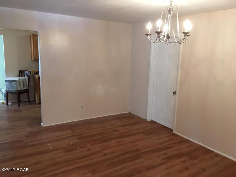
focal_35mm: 29
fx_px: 198
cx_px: 118
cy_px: 88
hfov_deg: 61.7
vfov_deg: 48.2
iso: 100
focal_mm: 4.15
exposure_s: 1/30
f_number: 2.2
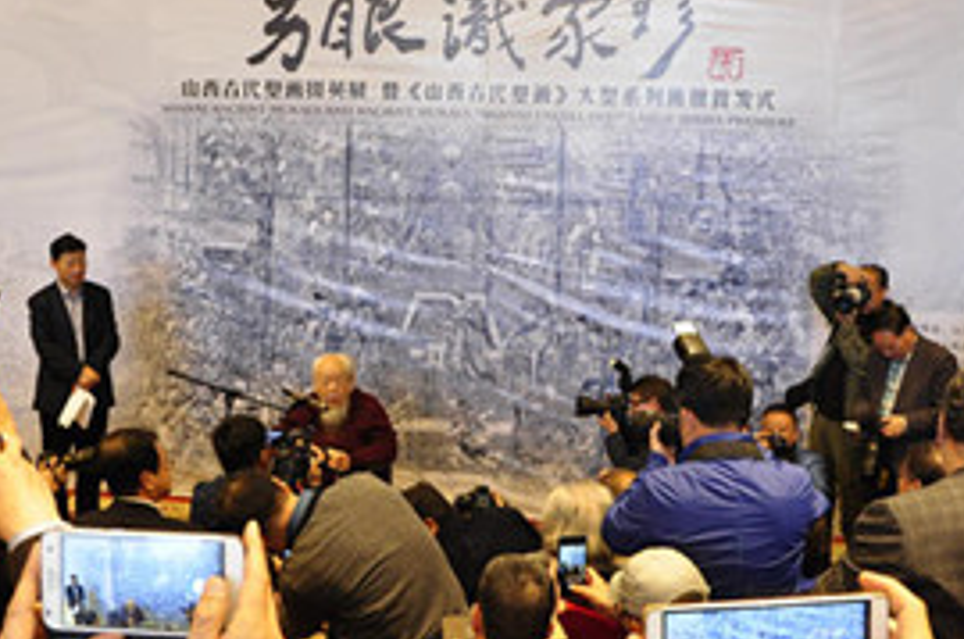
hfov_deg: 39.6
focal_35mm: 50
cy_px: 384
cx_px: 421
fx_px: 1337
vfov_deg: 26.8
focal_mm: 18
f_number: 4.5
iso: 1250
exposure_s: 1/80
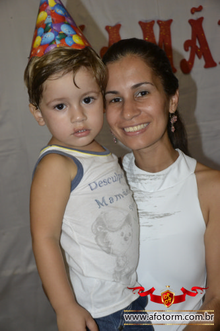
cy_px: 166
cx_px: 110
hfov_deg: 28.1
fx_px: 440
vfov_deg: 41.1
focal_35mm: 48
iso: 1400
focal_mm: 32
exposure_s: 1/60
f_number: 4.2
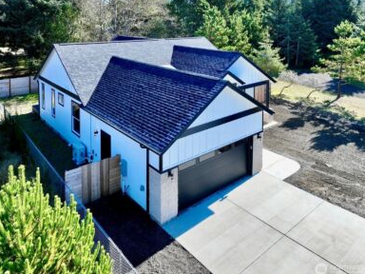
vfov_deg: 54.9
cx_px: 185
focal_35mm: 25
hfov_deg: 69.4
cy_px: 136
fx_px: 264
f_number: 2.8
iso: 200
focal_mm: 12.29
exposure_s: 1/1250
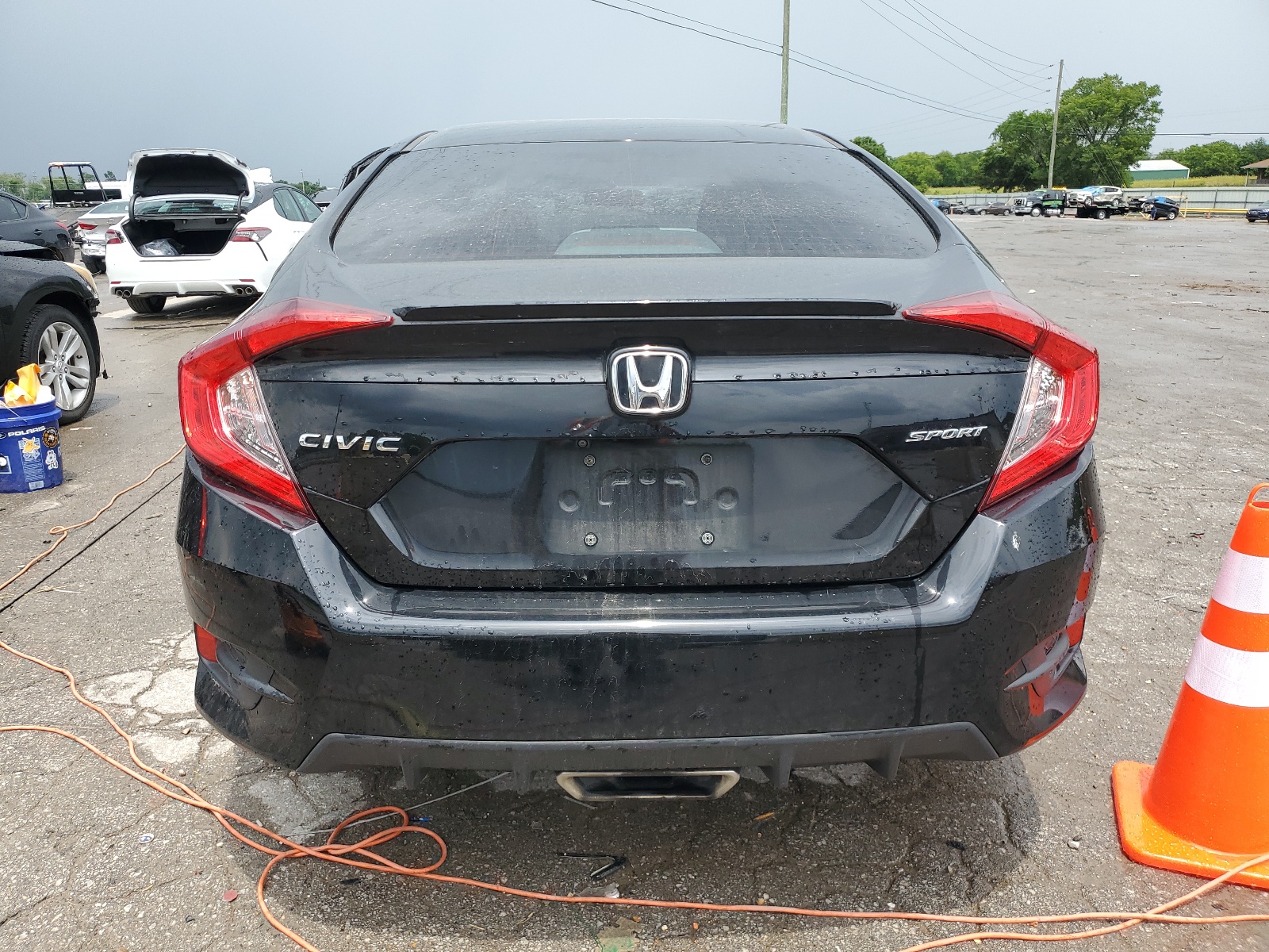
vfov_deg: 53.1
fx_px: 953
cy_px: 476
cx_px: 634
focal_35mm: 26
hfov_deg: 67.3
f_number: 1.5
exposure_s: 1/1111
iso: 50
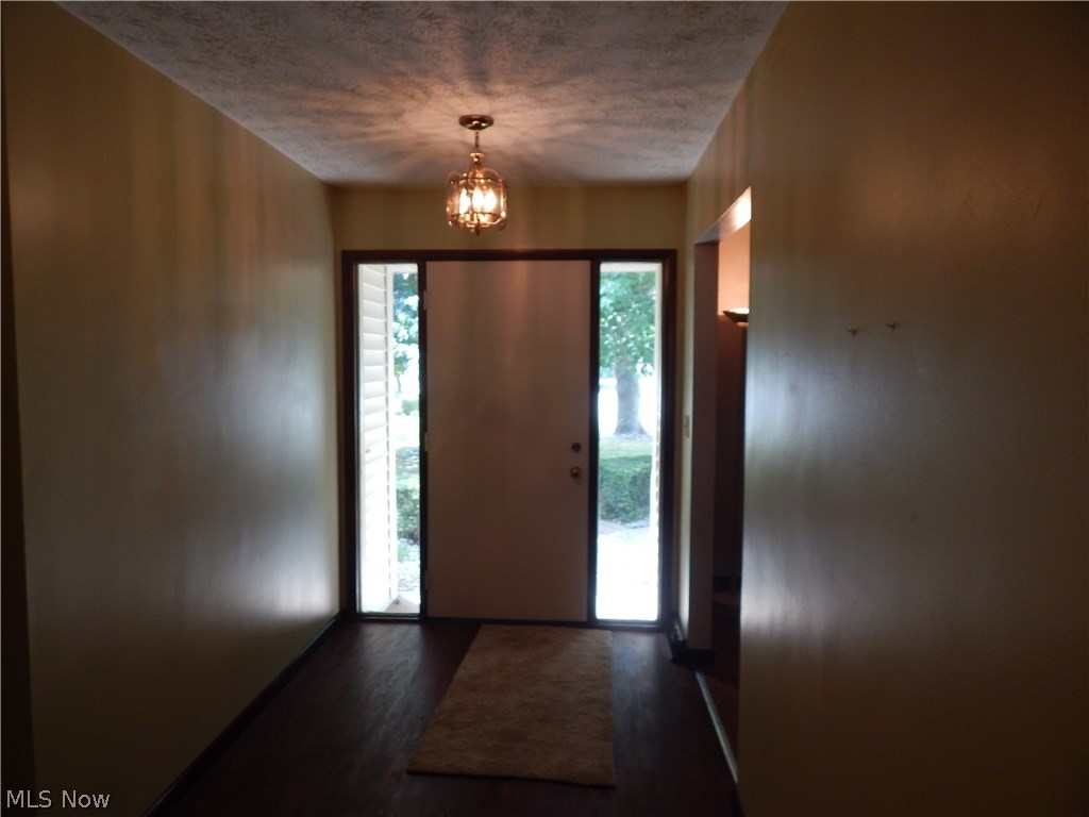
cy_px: 408
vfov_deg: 61.1
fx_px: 692
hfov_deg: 76.4
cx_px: 544
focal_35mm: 22
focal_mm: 4
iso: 125
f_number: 3
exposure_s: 1/30
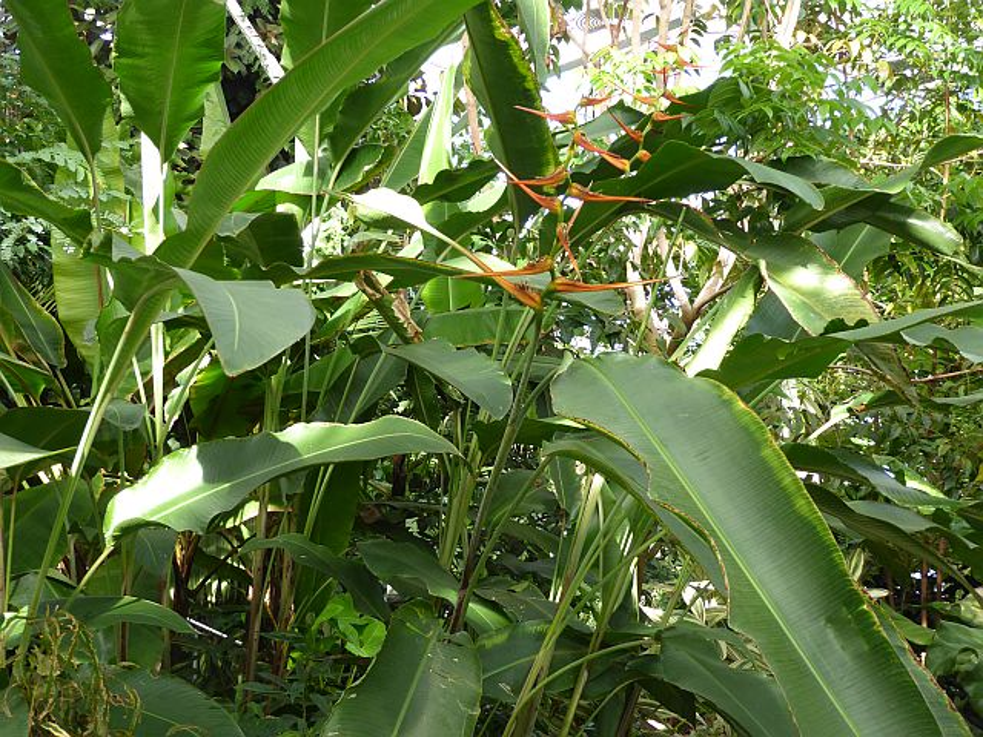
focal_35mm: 49
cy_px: 368
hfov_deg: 38.9
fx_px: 1391
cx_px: 492
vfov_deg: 29.7
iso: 160
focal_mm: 8.4
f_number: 4
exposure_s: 1/60
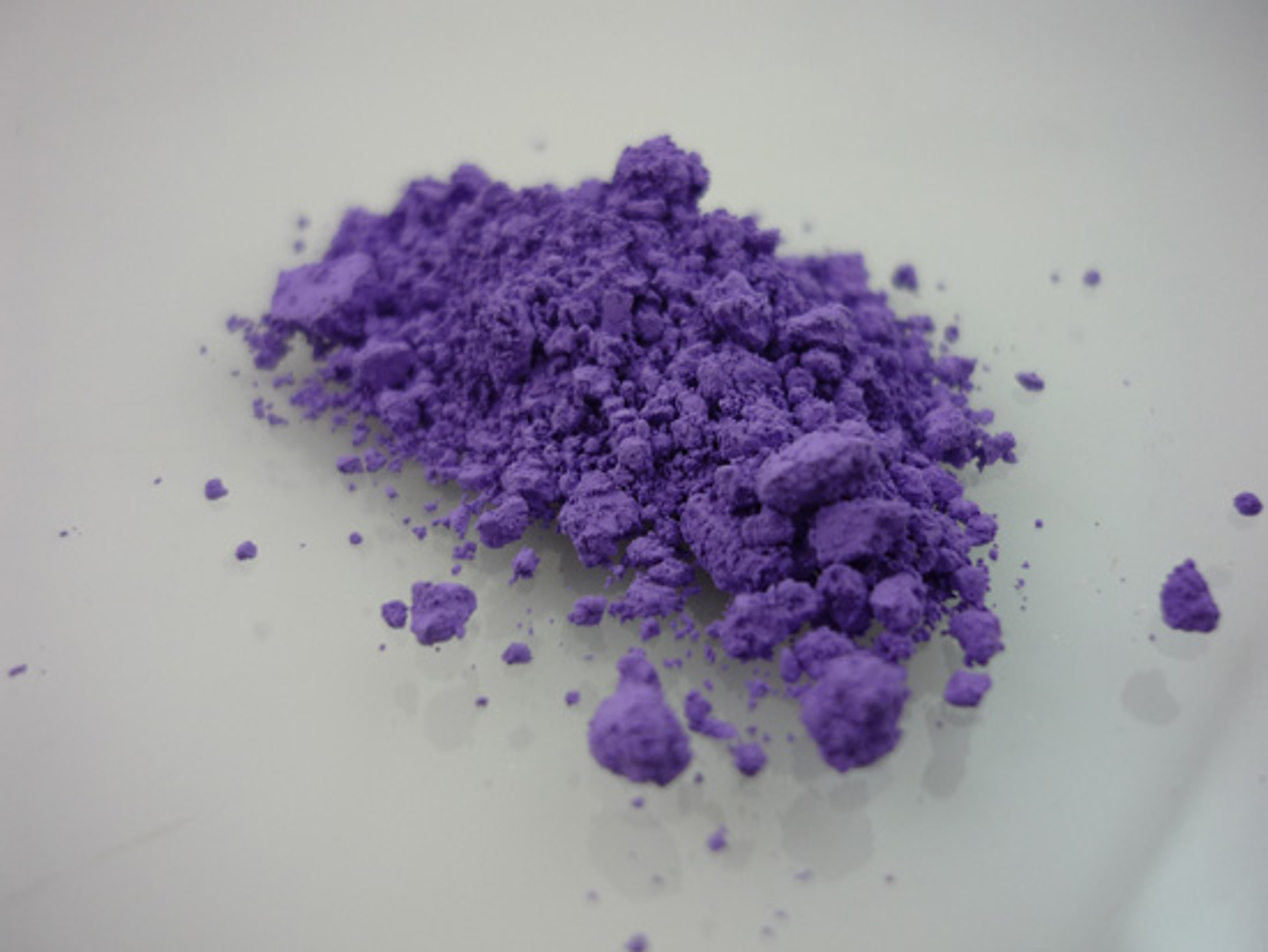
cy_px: 476
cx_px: 634
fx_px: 1209
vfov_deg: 43.0
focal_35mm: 33
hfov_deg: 55.3
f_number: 2.8
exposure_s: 1/50
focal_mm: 5.5
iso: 100
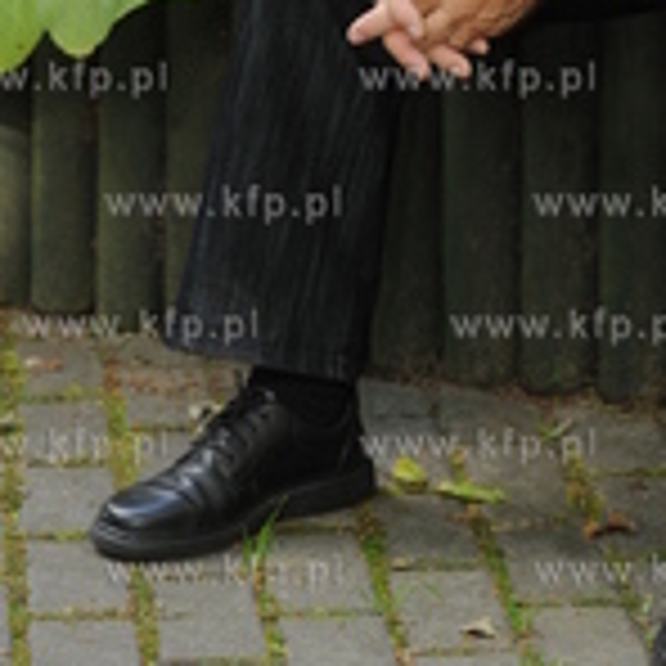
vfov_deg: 8.8
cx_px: 508
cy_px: -171
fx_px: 4245
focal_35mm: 195
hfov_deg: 9.0
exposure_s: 1/200
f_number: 4
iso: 400
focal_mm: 85
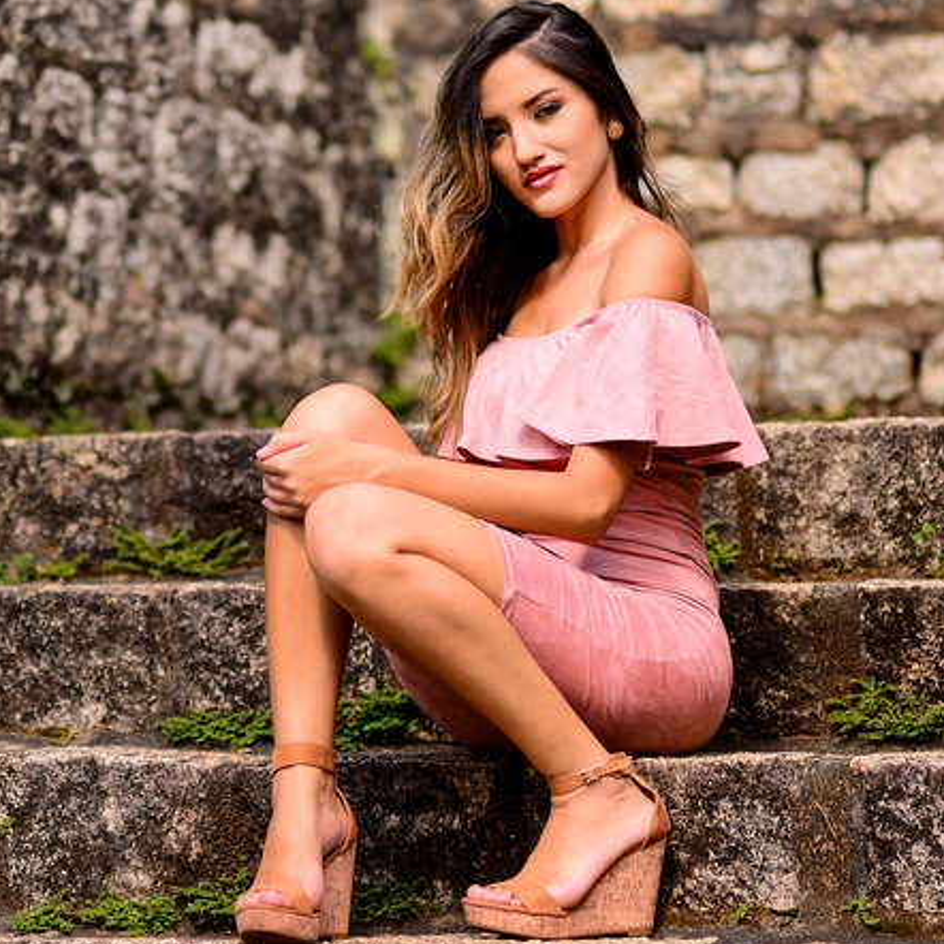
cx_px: 111
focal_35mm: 196
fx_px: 6047
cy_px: 548
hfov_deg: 8.9
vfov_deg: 8.9
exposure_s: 1/2000
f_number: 1.4
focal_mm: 85
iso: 100
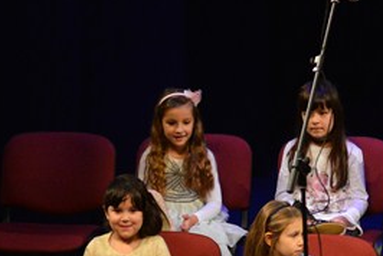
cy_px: -10
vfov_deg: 3.7
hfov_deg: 5.4
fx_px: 3973
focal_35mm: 373
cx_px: 851
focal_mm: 80
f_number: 4
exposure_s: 1/125
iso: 2000
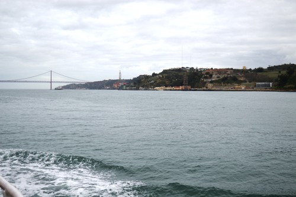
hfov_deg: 41.1
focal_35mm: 48
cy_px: 98
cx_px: 148
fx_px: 395
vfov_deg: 28.1
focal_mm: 32
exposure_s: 1/400
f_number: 4.5
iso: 100
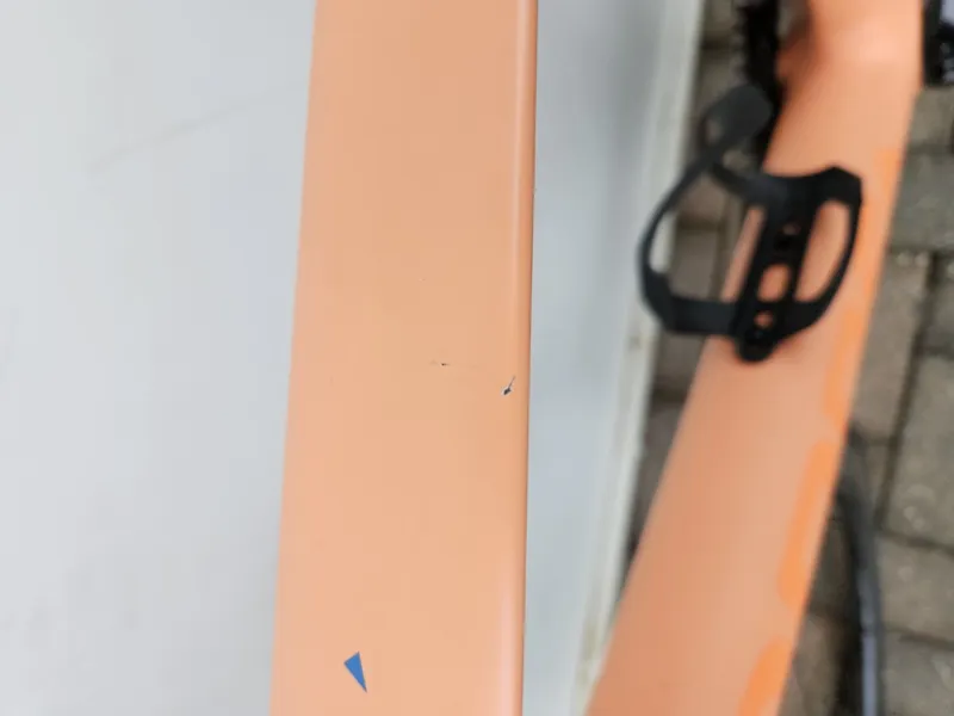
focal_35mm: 23
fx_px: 634
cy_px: 358
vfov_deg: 58.9
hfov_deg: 73.9
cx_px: 477
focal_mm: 5.4
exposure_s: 1/180
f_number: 1.8
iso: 80
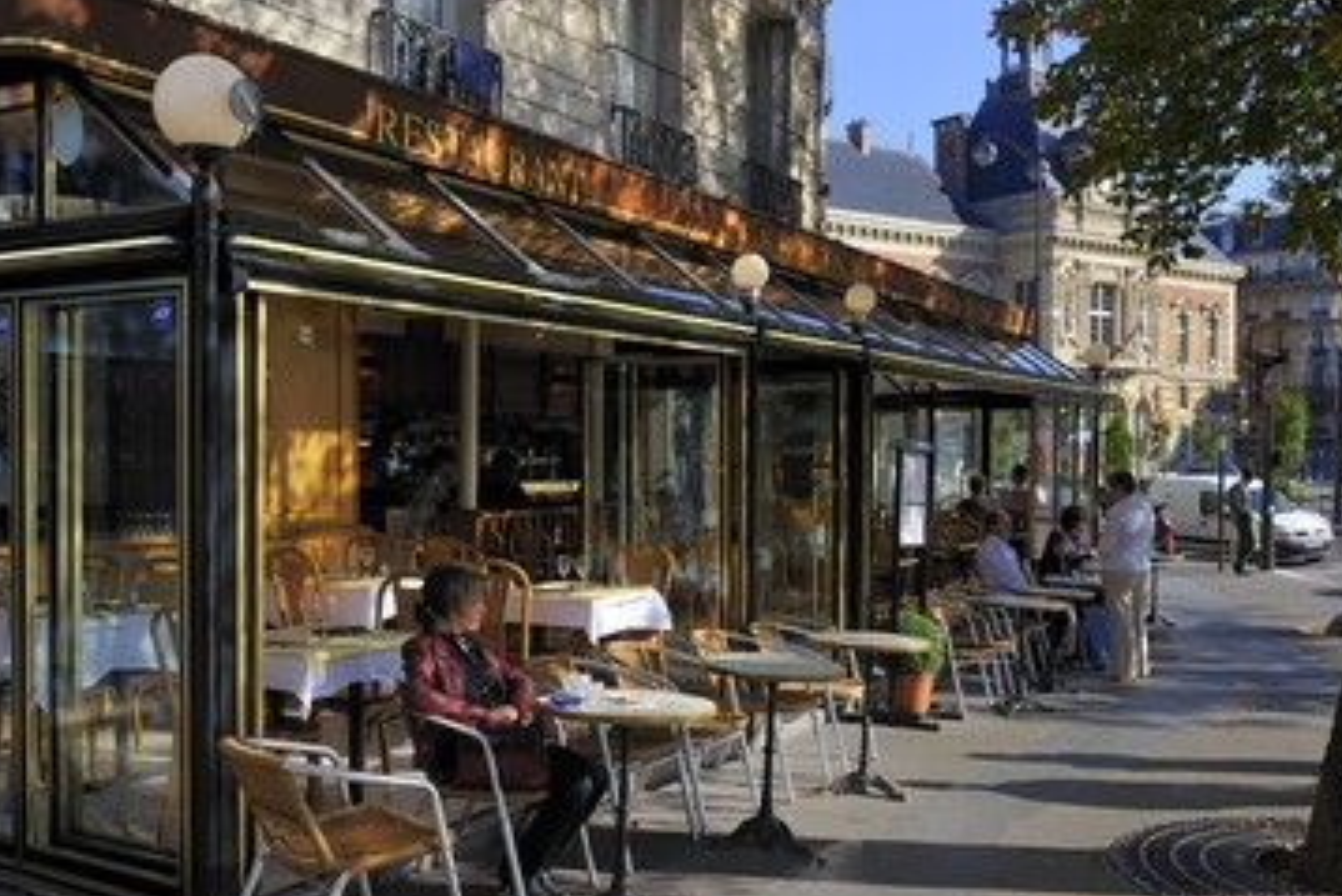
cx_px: 660
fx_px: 1268
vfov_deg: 38.9
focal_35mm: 34
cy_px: 457
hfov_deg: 55.8
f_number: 10
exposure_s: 1/160
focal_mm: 29
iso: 200
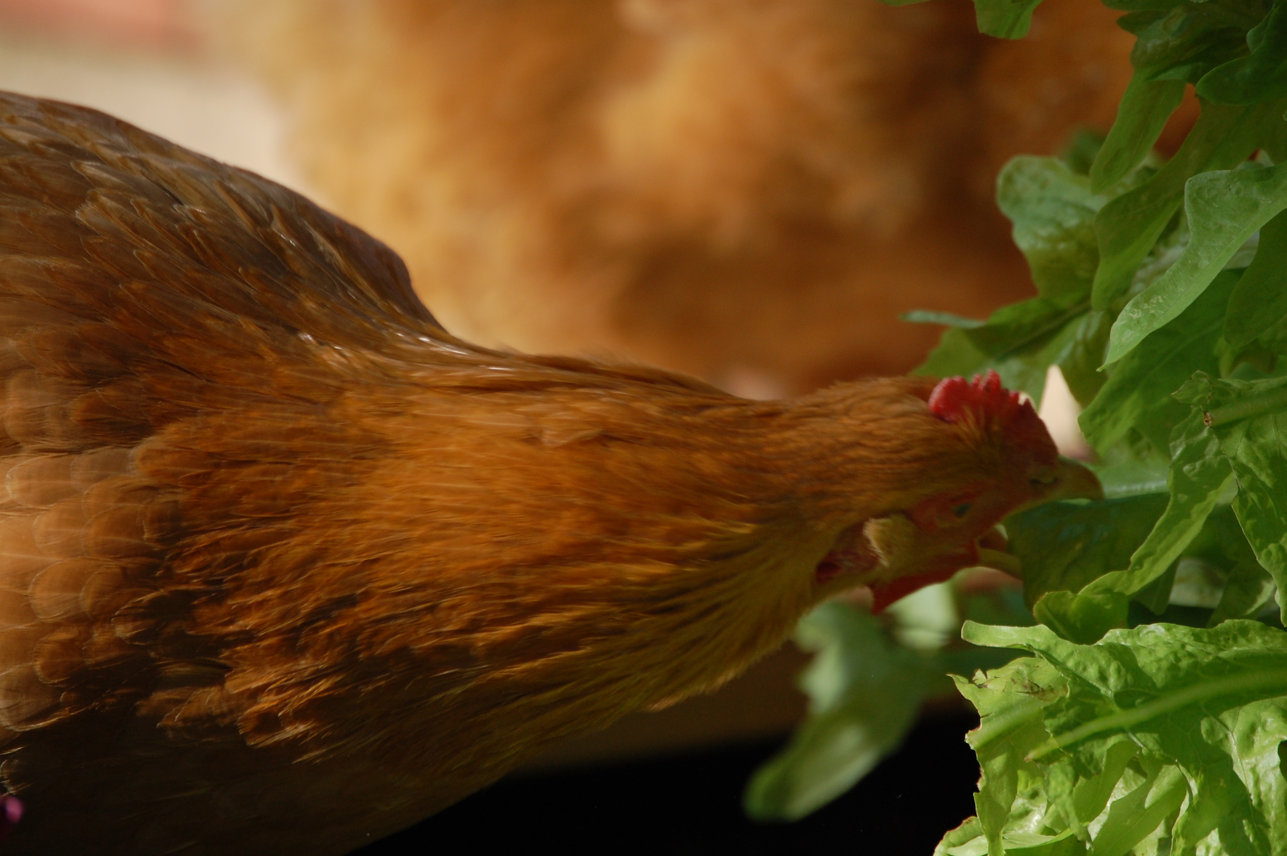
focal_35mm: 278
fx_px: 9912
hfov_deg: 7.4
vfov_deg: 4.9
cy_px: 428
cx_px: 644
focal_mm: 185
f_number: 5.6
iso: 400
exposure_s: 1/640
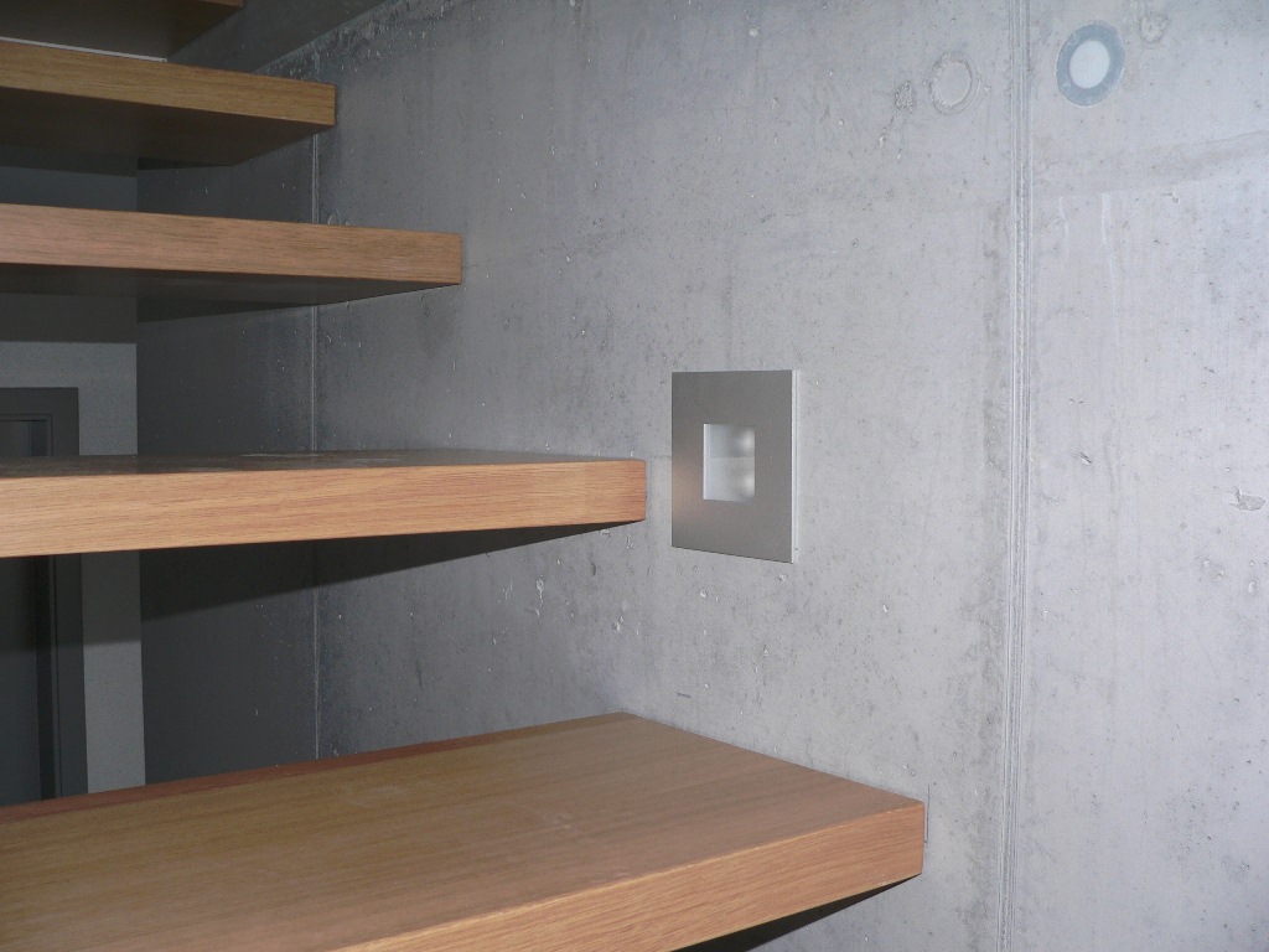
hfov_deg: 51.4
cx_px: 634
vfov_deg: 39.7
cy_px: 476
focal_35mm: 36
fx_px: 1320
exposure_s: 1/60
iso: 100
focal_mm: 6
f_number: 2.8
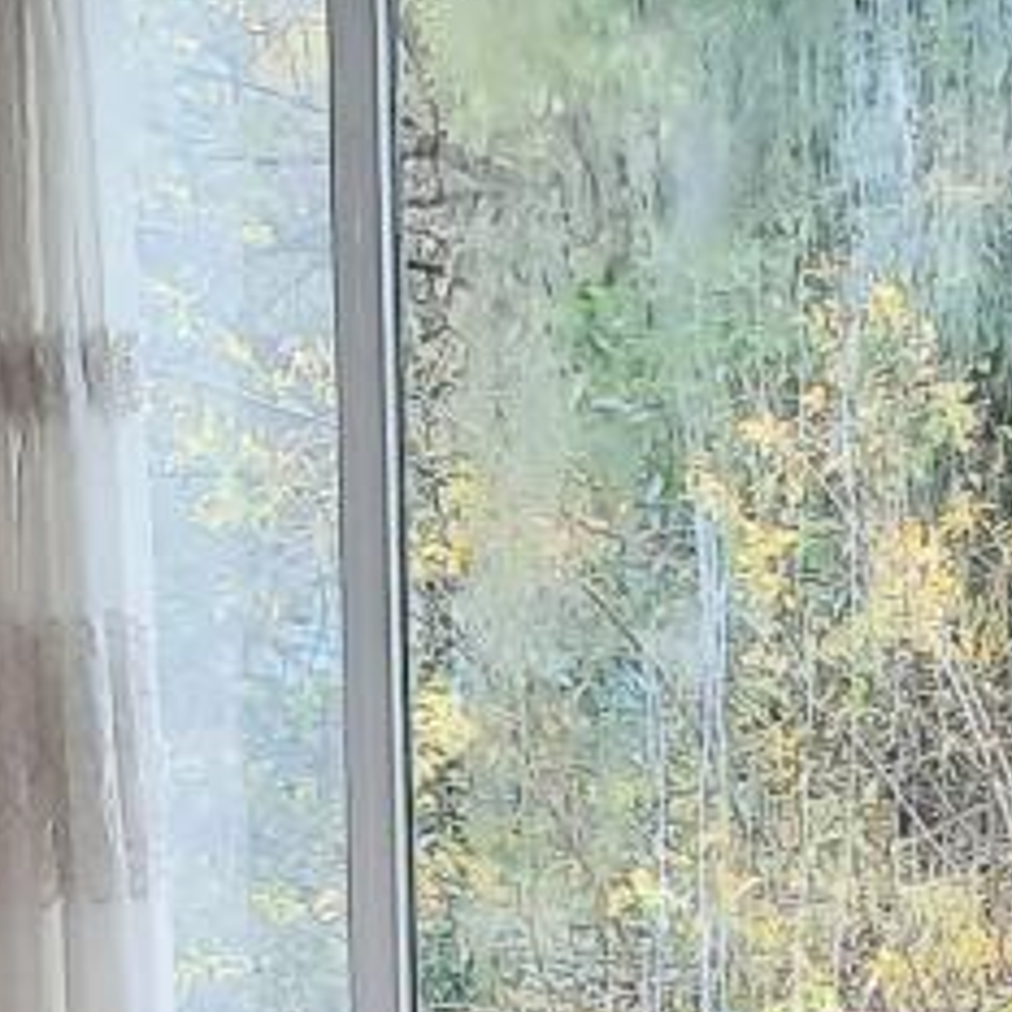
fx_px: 5028
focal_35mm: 152
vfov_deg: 11.4
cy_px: 1042
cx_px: 869
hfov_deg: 11.4
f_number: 2
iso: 80
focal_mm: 4.6
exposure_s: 1/50
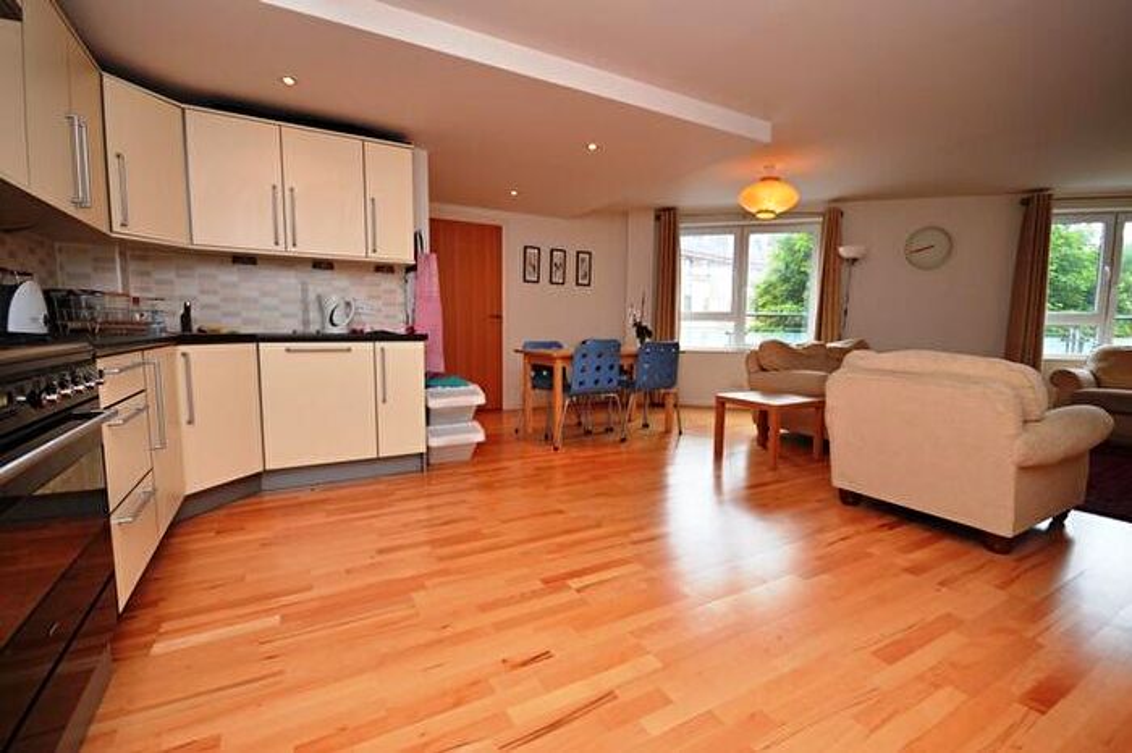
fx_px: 471
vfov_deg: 77.3
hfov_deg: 100.4
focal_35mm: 15
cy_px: 376
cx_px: 566
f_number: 8
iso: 720
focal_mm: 10
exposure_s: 1/60
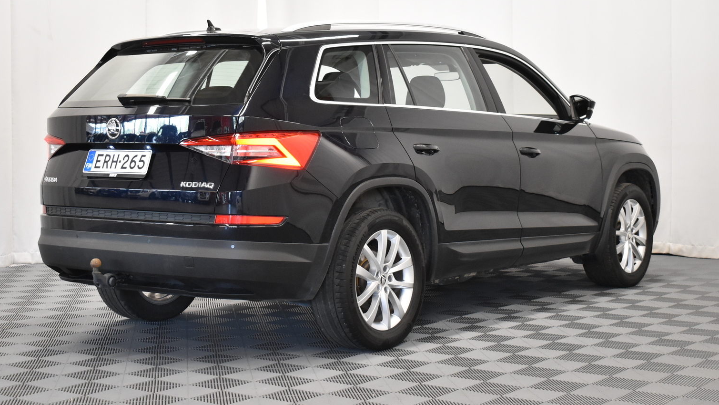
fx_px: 1220
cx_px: 342
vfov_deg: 18.8
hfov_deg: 32.8
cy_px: 163
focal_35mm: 64
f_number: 4.8
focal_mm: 38
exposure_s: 1/60
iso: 2000
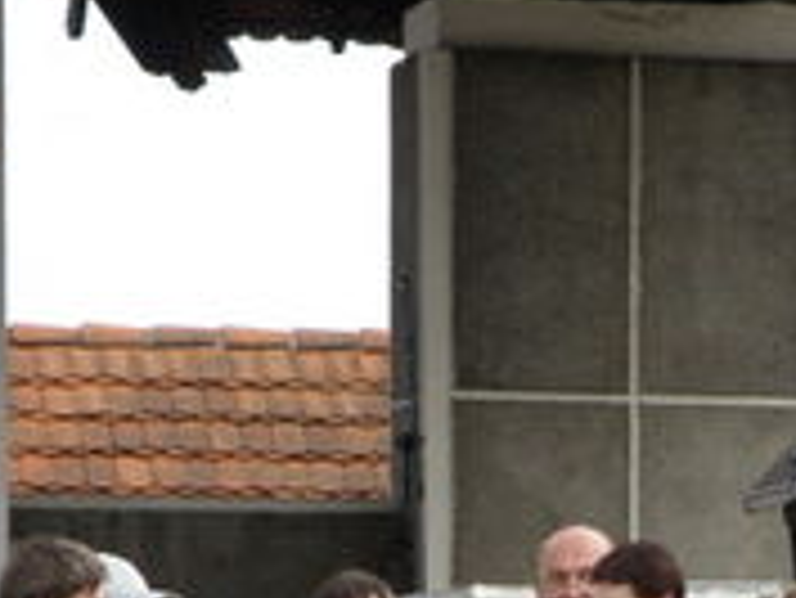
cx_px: 639
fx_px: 8721
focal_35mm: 379
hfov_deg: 5.2
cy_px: 740
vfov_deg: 3.9
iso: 160
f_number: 4.3
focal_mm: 23.89
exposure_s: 1/500
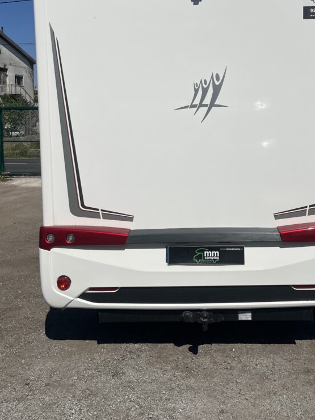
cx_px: 196
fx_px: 437
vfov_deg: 50.7
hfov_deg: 39.4
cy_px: 150
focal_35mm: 36
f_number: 1.6
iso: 50
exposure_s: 1/13333
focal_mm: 5.1
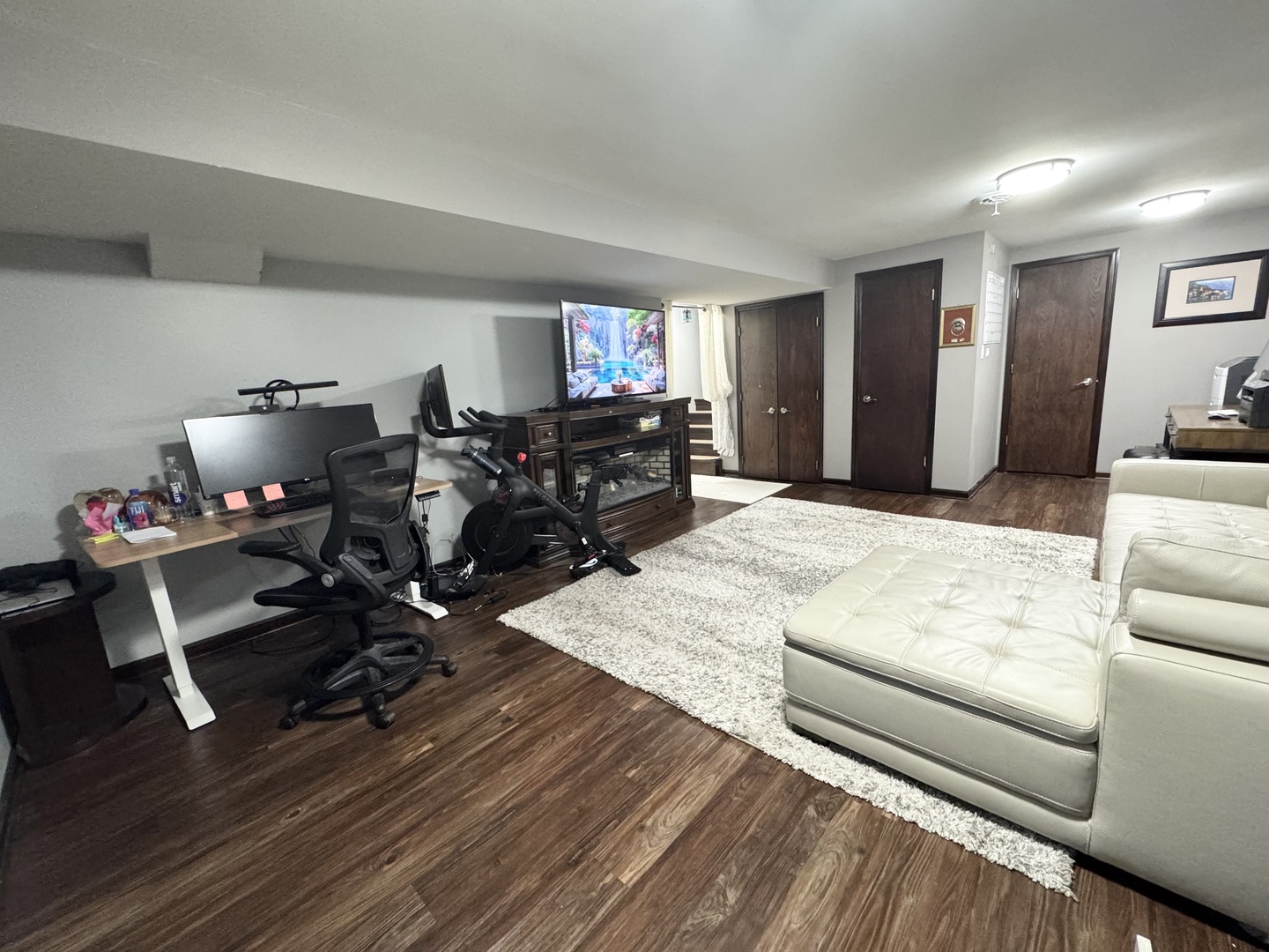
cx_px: 634
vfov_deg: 85.7
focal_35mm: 14
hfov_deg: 102.1
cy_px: 476
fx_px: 513
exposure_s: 1/60
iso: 640
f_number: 2.2
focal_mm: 2.22
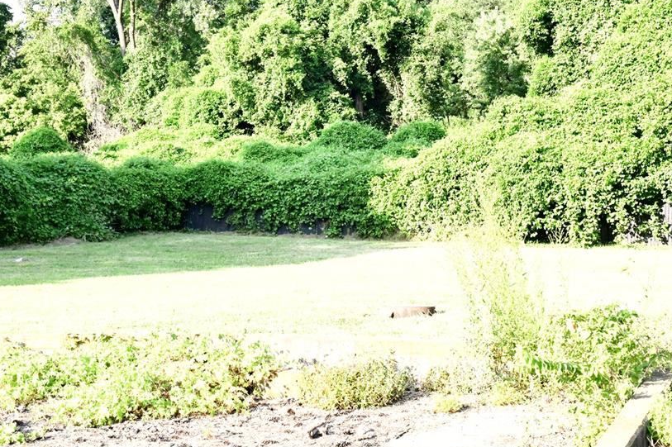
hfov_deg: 31.8
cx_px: 278
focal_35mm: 63
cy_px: 232
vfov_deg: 21.5
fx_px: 1175
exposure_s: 1/2000
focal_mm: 50
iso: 20000
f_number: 14
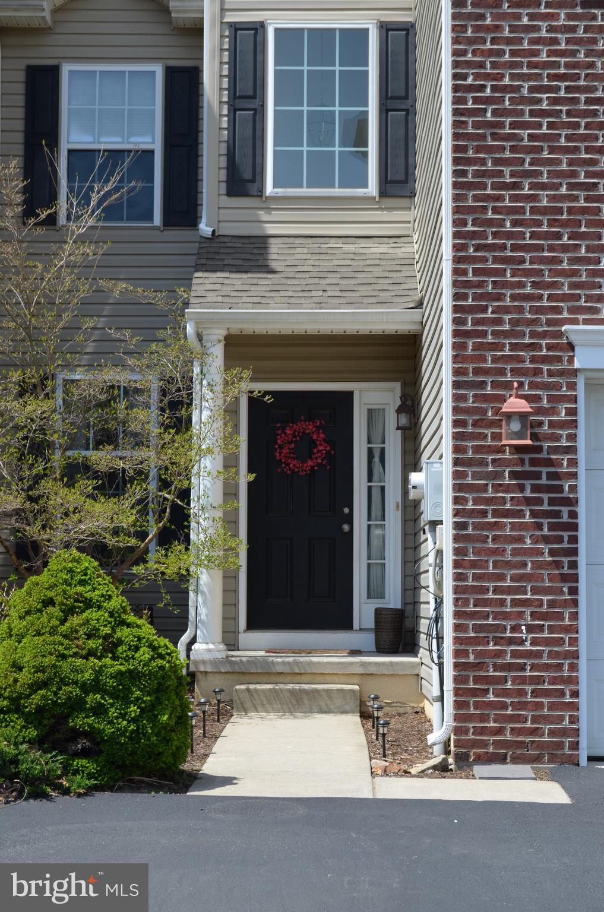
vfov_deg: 29.9
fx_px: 1707
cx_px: 302
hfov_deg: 20.1
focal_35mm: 68
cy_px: 456
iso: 125
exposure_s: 1/250
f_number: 8
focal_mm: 45
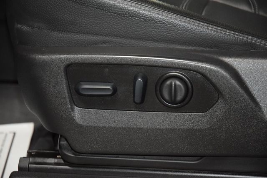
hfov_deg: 19.5
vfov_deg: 13.0
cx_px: 134
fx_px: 779
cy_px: 89
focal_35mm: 105
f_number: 4.5
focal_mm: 70
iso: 3200
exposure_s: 1/80
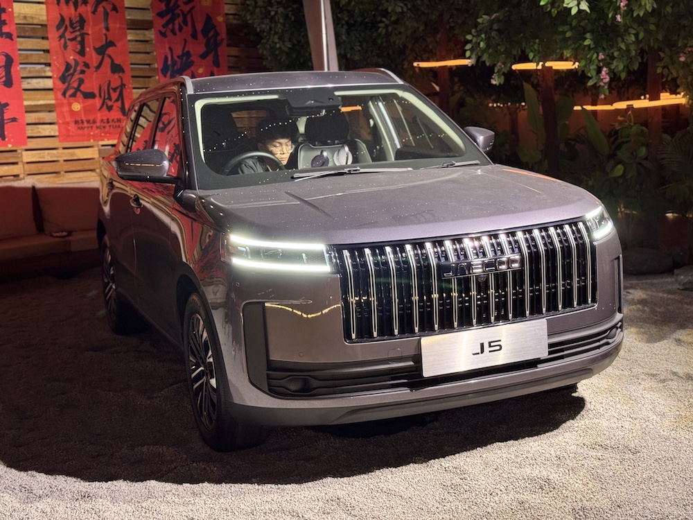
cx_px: 346
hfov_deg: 39.7
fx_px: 961
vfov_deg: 30.3
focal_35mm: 48
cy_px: 260
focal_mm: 6.76
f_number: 1.78
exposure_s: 1/33
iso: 200
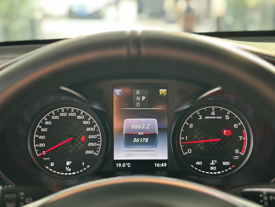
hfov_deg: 39.7
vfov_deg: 30.3
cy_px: 104
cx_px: 138
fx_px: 381
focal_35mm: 48
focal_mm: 6.86
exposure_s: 1/45
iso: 125
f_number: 1.78
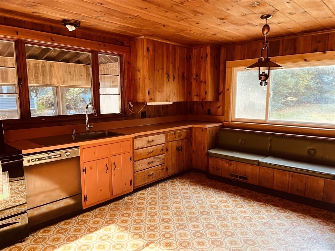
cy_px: 126
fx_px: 252
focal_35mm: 26
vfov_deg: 53.1
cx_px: 168
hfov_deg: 67.3
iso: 125
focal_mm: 5.7
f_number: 1.5
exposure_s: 1/118
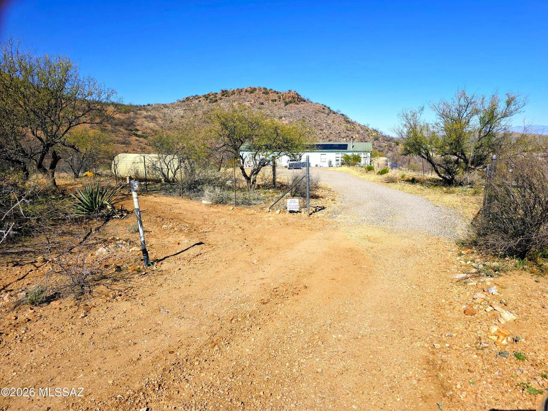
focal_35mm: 23
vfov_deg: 58.9
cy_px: 206
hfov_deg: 73.9
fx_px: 364
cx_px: 274
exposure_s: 1/662
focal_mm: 6.3
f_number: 1.7
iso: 12
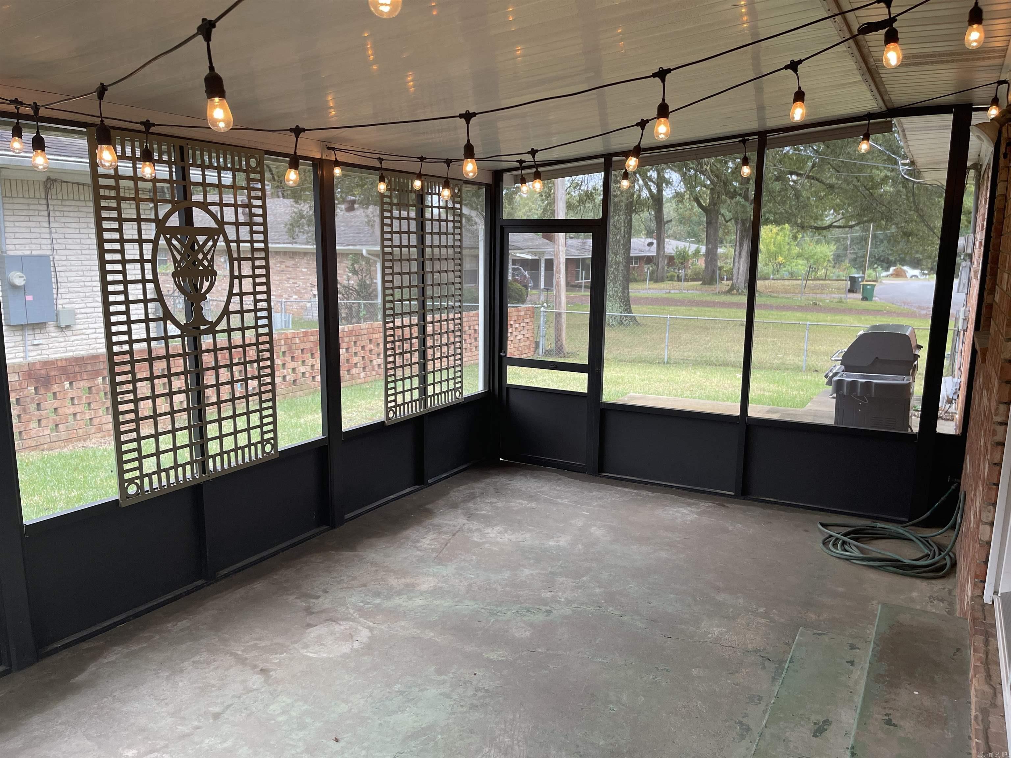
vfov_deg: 54.9
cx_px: 506
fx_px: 730
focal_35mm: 25
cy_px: 379
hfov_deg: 69.4
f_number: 1.6
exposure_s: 1/120
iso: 125
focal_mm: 5.1
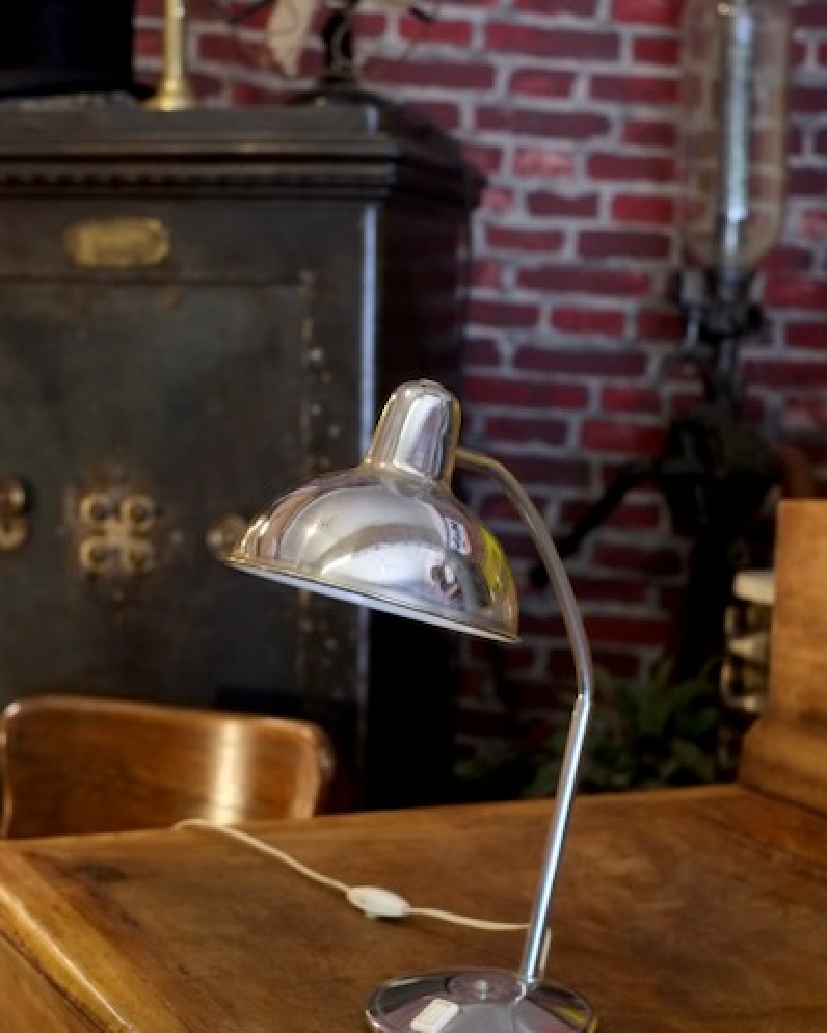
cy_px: 609
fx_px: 1835
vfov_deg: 31.4
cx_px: 414
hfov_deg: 25.4
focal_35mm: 60
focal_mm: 35
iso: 3200
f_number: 3.6
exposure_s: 1/125
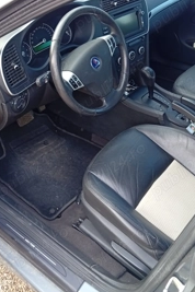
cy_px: 104
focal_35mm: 42
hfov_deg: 31.7
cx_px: 71
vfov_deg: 45.9
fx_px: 341
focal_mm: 3.84
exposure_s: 1/50
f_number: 1.8
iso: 54
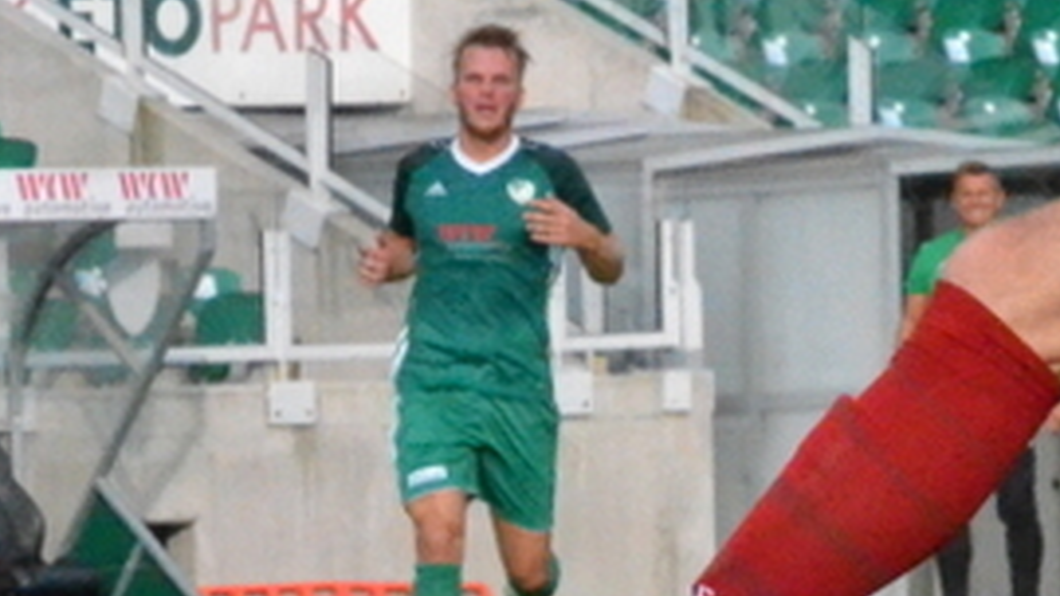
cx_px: 1445
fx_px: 19173
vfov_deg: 1.8
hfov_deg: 3.2
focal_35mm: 682
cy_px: 535
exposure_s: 1/3200
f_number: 11
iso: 6400
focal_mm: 98
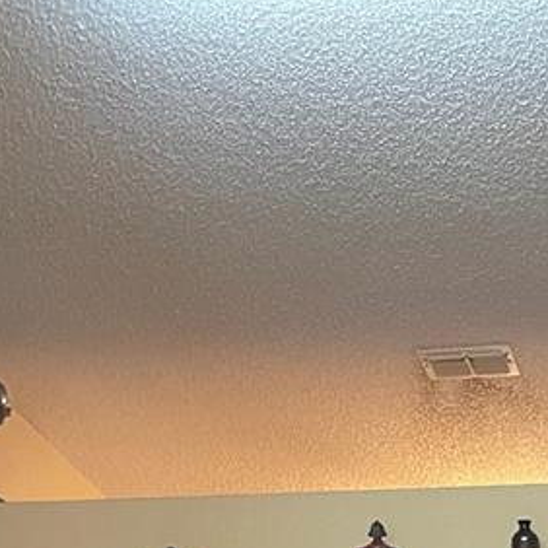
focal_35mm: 94
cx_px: 711
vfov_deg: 14.6
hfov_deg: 17.4
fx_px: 1684
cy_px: 1152
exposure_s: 1/60
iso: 320
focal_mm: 5.1
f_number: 1.6
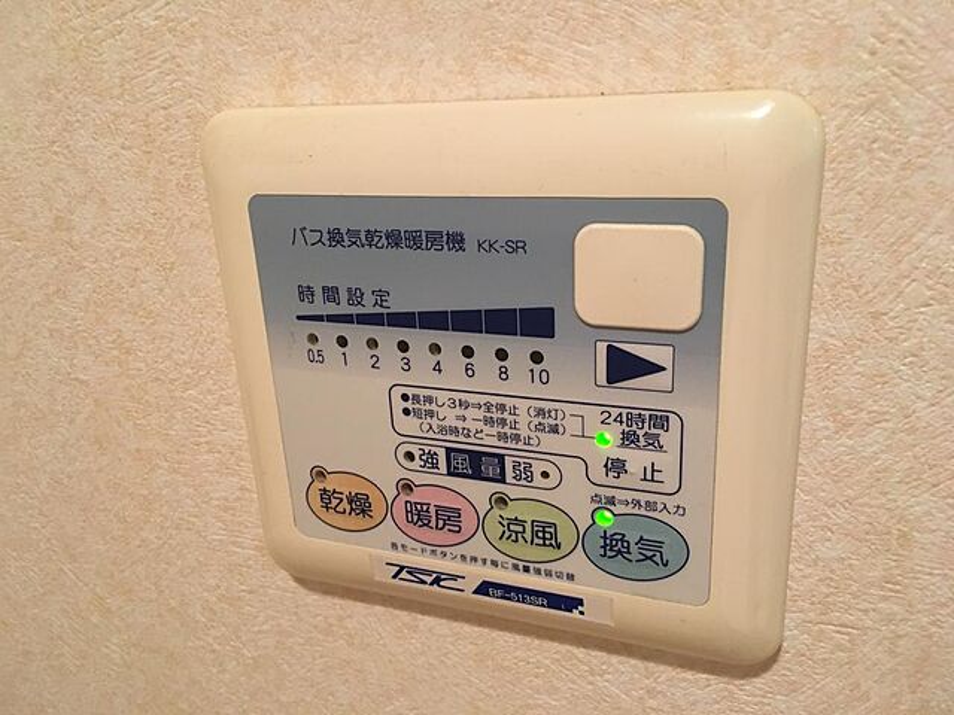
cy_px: 358
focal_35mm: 29
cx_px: 477
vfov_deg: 48.2
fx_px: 799
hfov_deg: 61.7
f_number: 2.2
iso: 125
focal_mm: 4.15
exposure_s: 1/30
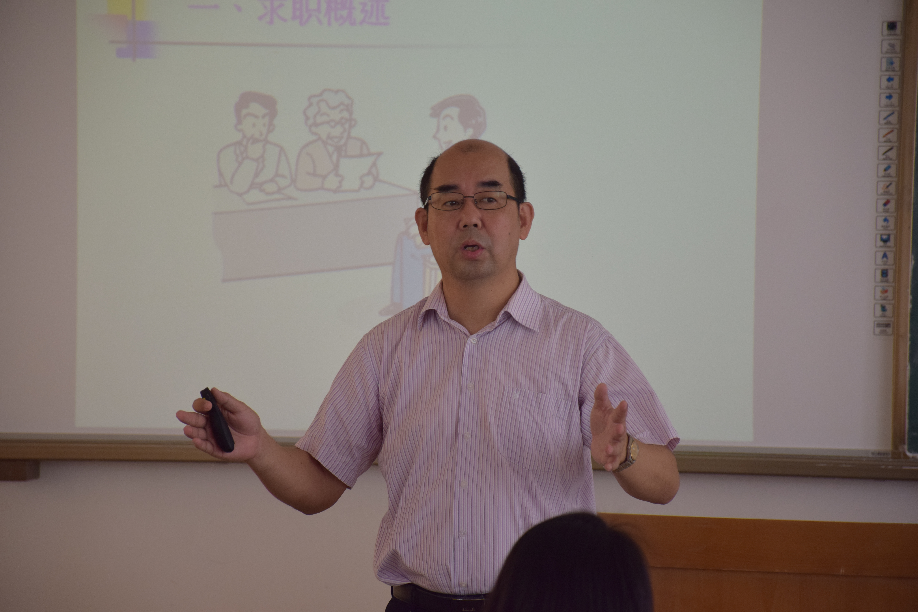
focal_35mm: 210
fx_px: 5355
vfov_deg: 6.5
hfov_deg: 9.8
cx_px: 459
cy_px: 306
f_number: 5.6
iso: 720
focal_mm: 140
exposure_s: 1/250
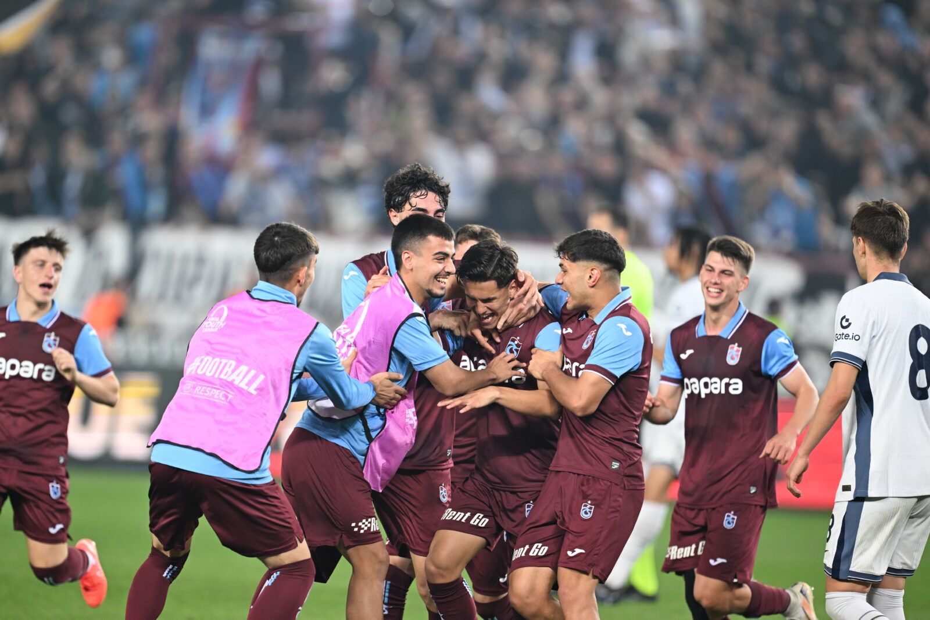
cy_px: 310
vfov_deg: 3.4
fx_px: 10334
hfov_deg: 5.2
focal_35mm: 400
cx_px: 465
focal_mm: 400
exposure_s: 1/1600
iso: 2000
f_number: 2.8
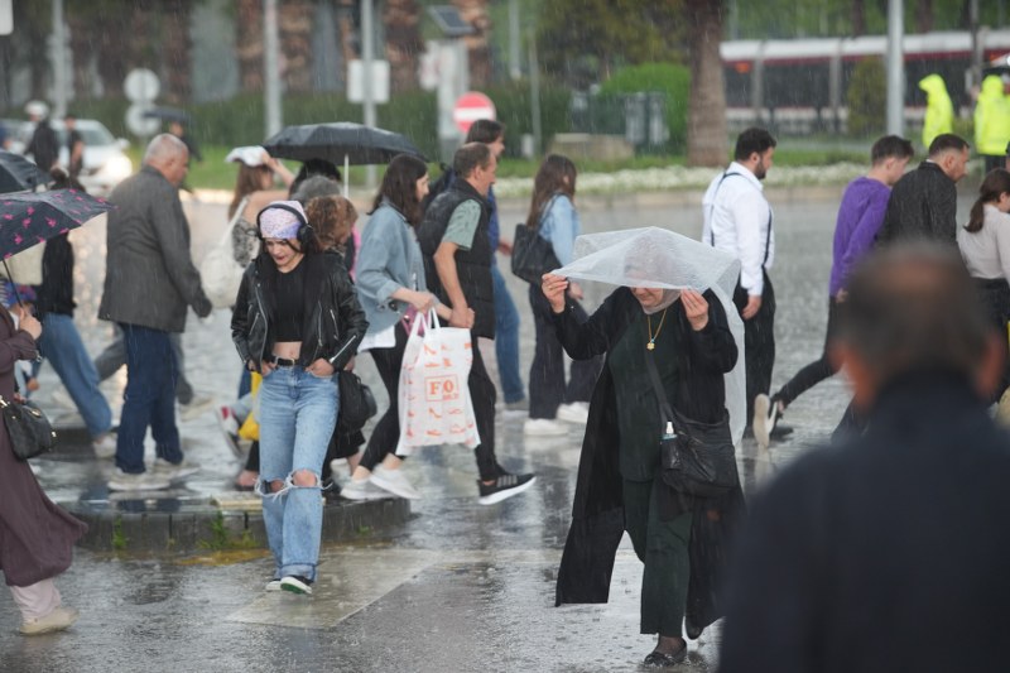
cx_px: 505
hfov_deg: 12.5
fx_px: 4628
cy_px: 336
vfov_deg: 8.3
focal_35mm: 165
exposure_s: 1/200
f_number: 4
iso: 800
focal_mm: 165
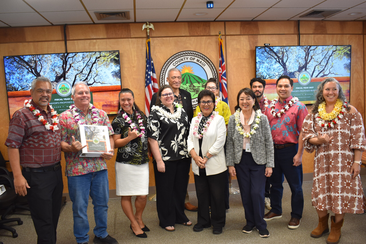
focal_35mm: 33
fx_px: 336
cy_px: 122
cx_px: 183
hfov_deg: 57.2
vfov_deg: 40.0
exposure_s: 1/40
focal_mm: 22
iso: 400
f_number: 4.5
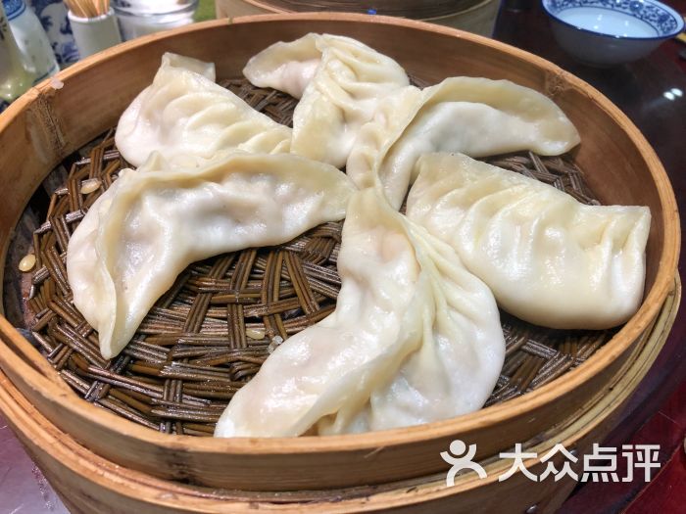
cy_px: 257
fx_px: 575
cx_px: 343
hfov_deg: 61.7
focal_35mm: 29
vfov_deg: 48.2
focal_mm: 3.99
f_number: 1.8
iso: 40
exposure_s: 1/33
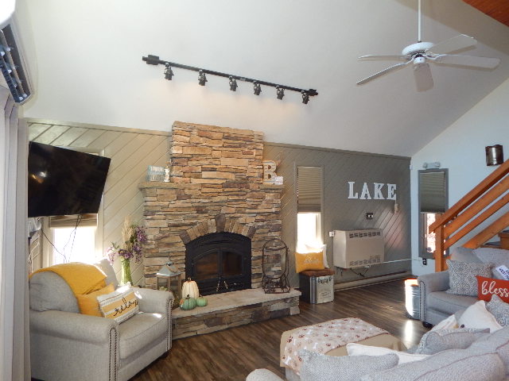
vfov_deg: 61.1
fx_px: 323
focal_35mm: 22
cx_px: 254
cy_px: 190
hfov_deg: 76.4
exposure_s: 1/30
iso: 160
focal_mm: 4
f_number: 3
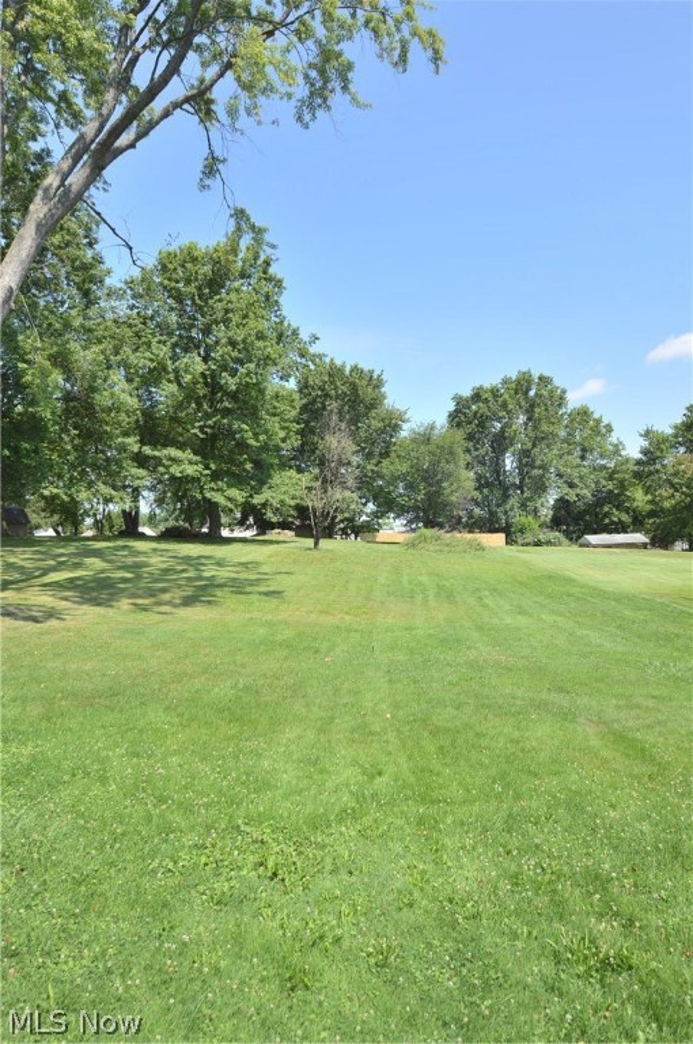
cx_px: 346
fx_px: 521
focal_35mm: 18
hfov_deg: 67.2
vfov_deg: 90.1
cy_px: 522
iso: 100
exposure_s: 1/200
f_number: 7.1
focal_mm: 12
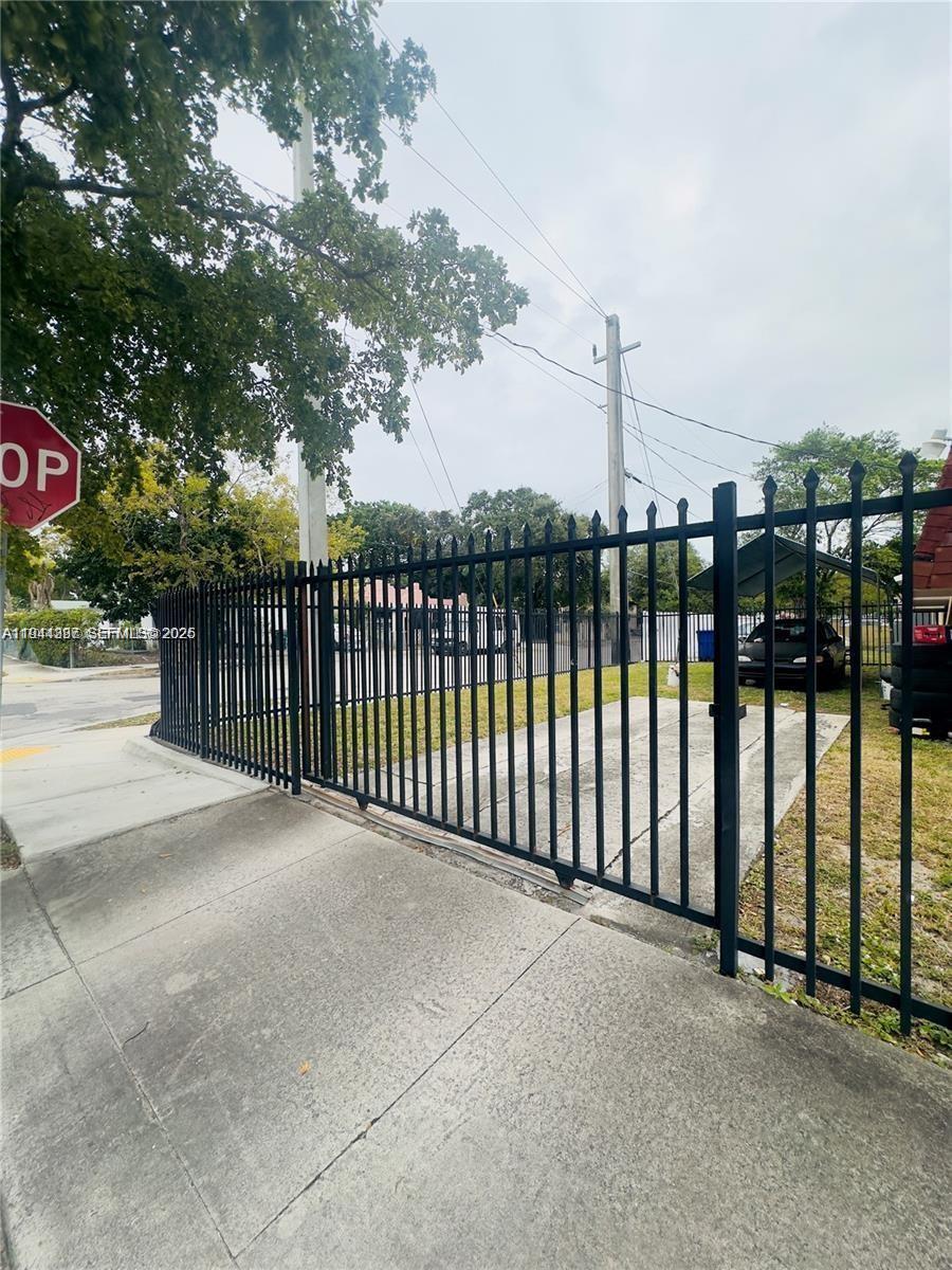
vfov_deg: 102.1
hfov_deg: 85.7
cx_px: 476
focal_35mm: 14
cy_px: 635
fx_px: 513
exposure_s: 1/1182
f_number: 2.2
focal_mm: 2.22
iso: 40
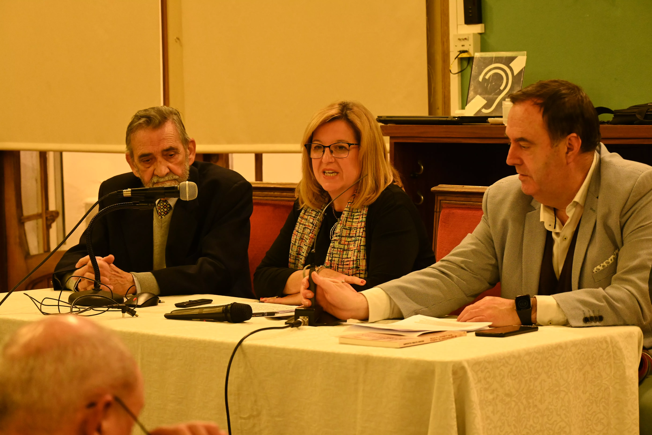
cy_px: 218
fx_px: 1847
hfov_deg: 20.0
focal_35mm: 102
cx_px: 326
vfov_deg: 13.4
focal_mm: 68
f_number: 4.8
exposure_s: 1/30
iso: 3200
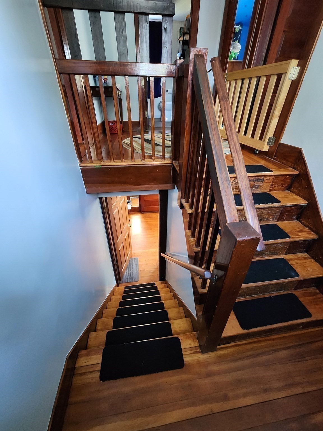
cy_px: 216
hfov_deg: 89.9
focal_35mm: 13
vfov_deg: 106.2
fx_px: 162
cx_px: 162
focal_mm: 2.2
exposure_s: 1/24
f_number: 2.2
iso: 800
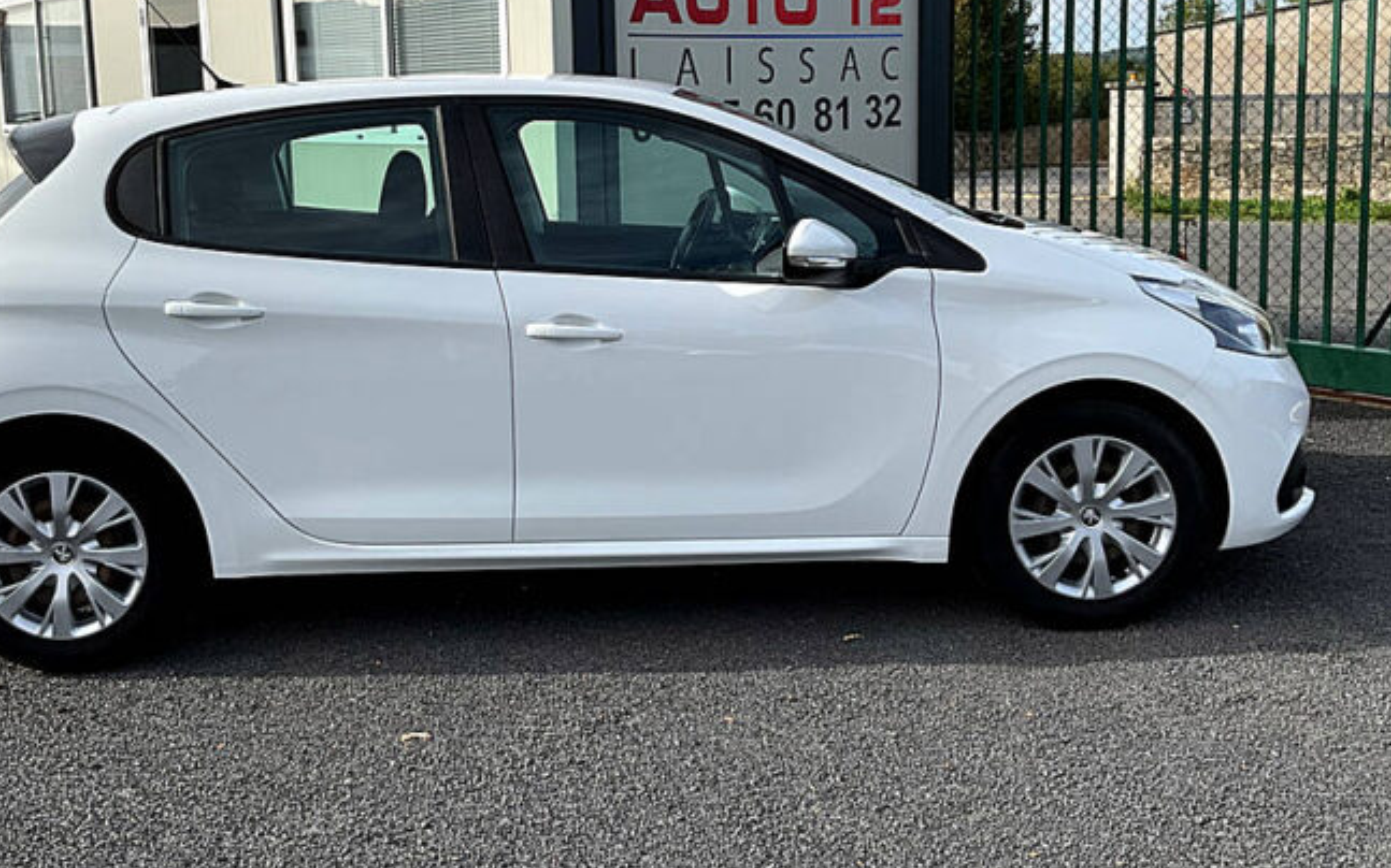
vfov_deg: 33.3
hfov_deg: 51.4
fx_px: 1440
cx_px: 611
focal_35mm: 38
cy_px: 286
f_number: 1.8
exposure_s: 1/1577
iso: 25
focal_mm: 3
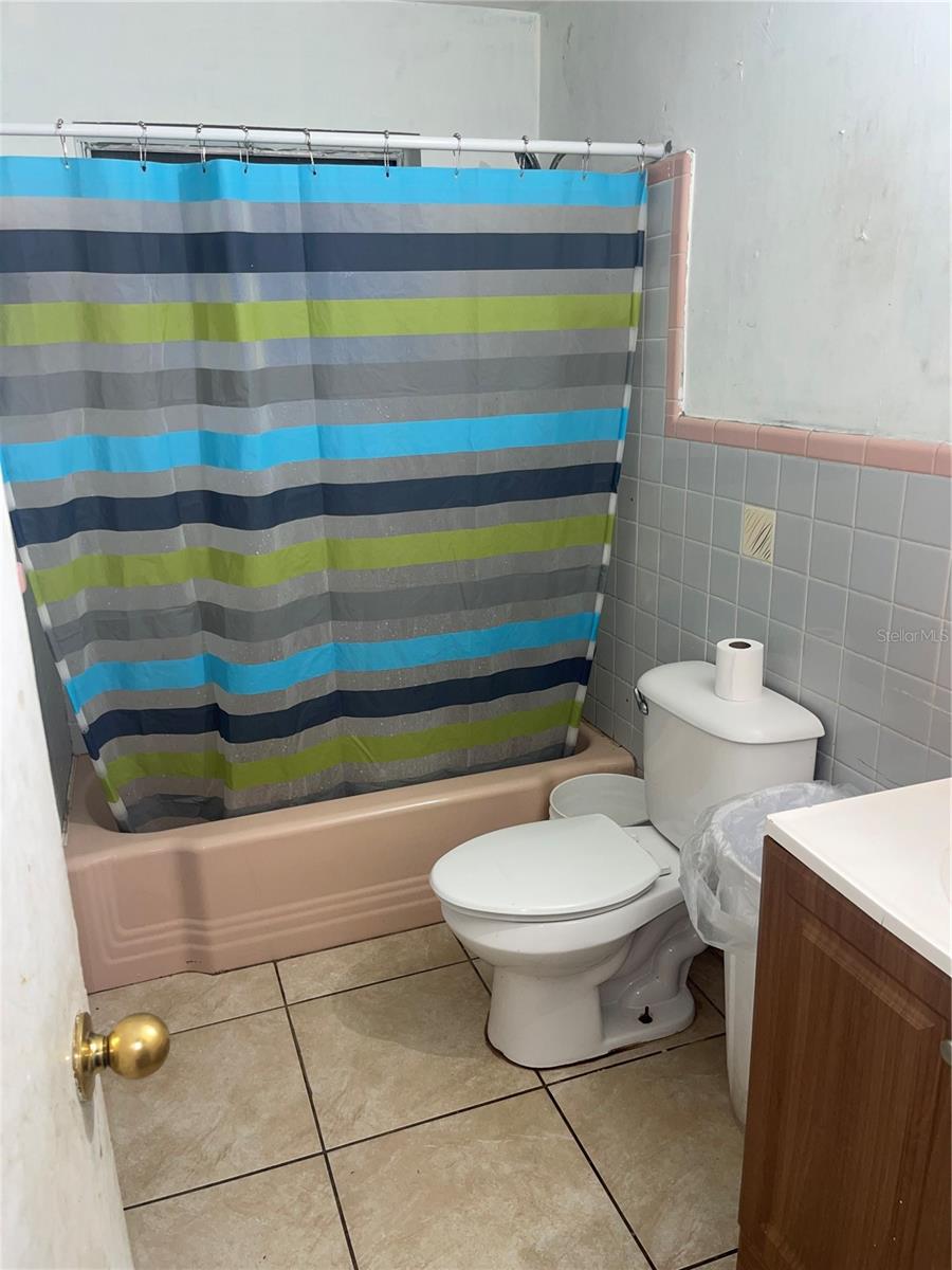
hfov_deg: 54.9
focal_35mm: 25
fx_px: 917
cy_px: 635
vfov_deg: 69.4
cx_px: 476
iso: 50
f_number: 1.6
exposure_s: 1/30
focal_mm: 5.1
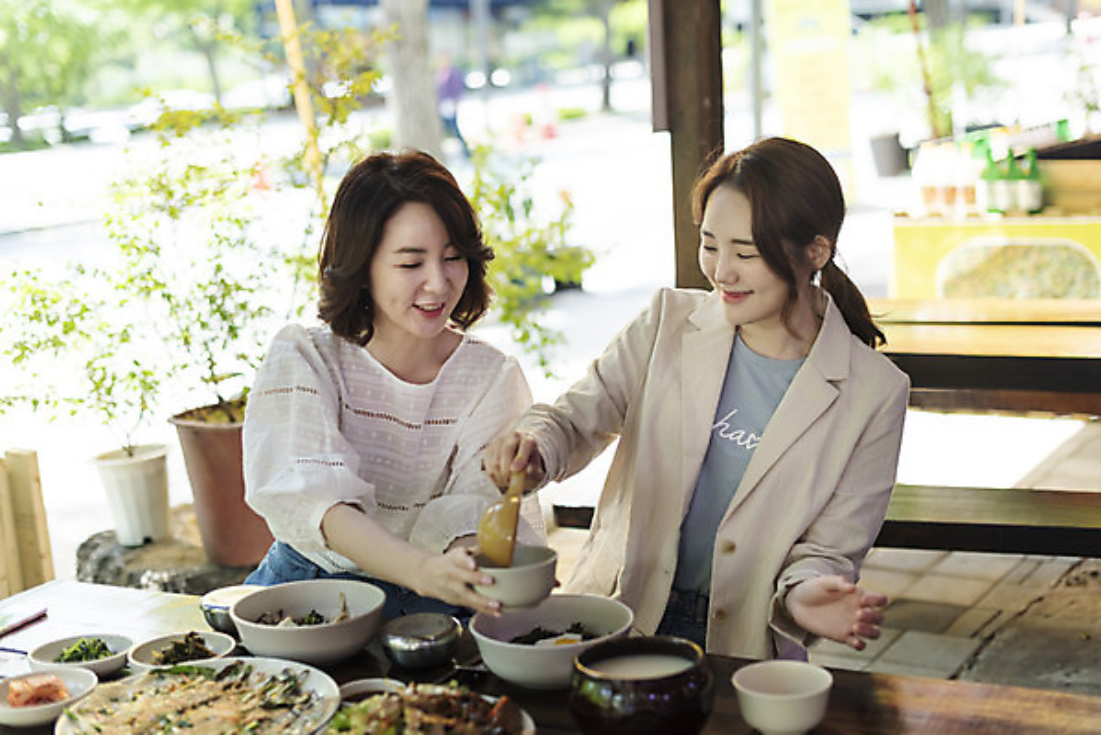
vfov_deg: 27.0
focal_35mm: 50
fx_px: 1530
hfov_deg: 39.6
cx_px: 550
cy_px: 368
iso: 400
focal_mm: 50
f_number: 2.2
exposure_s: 1/2500
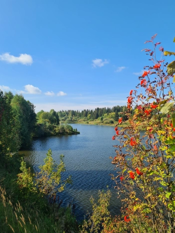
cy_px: 116
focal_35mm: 26
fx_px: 175
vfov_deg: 67.3
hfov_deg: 53.1
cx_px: 88
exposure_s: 1/1948
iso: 50
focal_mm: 5.4
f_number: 1.8
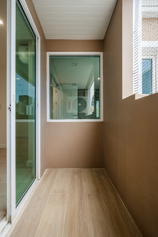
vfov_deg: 100.4
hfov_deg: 77.2
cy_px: 118
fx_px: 99
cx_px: 79
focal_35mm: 15
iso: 100
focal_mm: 15
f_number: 5.6
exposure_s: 1/80
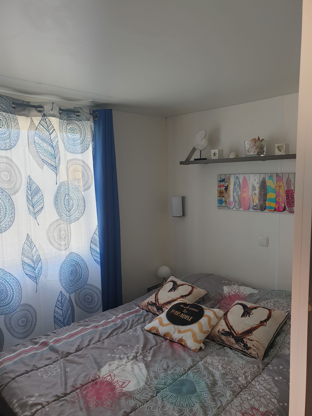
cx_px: 156
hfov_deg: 53.1
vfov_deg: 67.3
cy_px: 208
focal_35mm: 26
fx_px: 312
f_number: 2.4
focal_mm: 4.3
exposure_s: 1/73
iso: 50
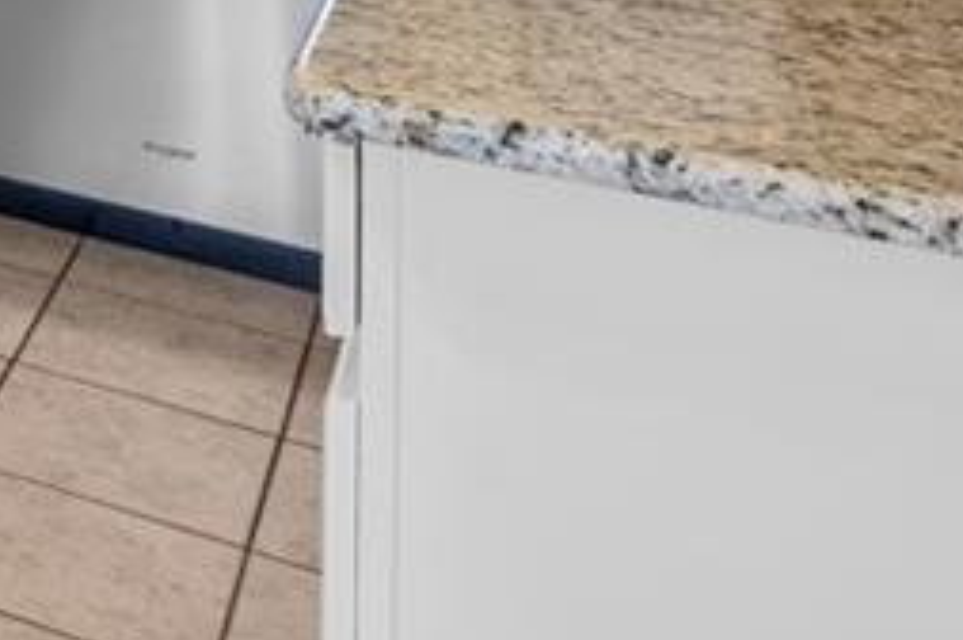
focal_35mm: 76
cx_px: -1047
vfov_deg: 14.6
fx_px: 2030
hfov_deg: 17.4
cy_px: -663
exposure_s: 2
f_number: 9
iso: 100
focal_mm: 12
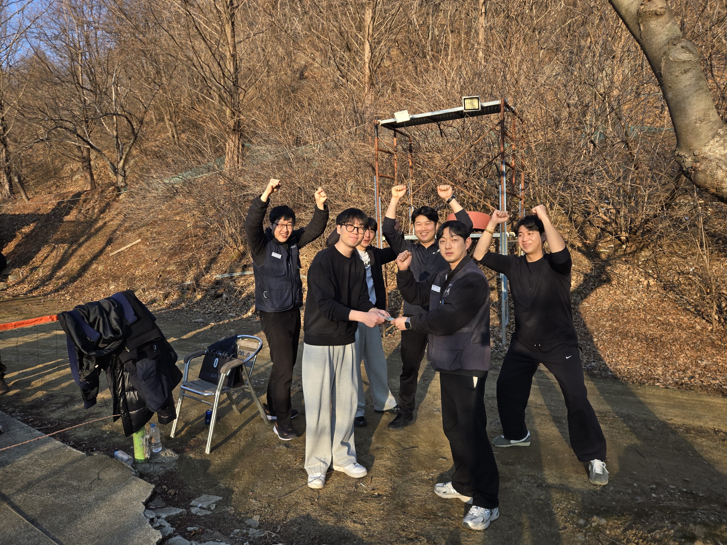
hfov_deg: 73.9
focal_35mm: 23
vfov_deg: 58.9
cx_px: 364
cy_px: 272
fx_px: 483
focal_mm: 5.4
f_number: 1.8
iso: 80
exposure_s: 1/1488
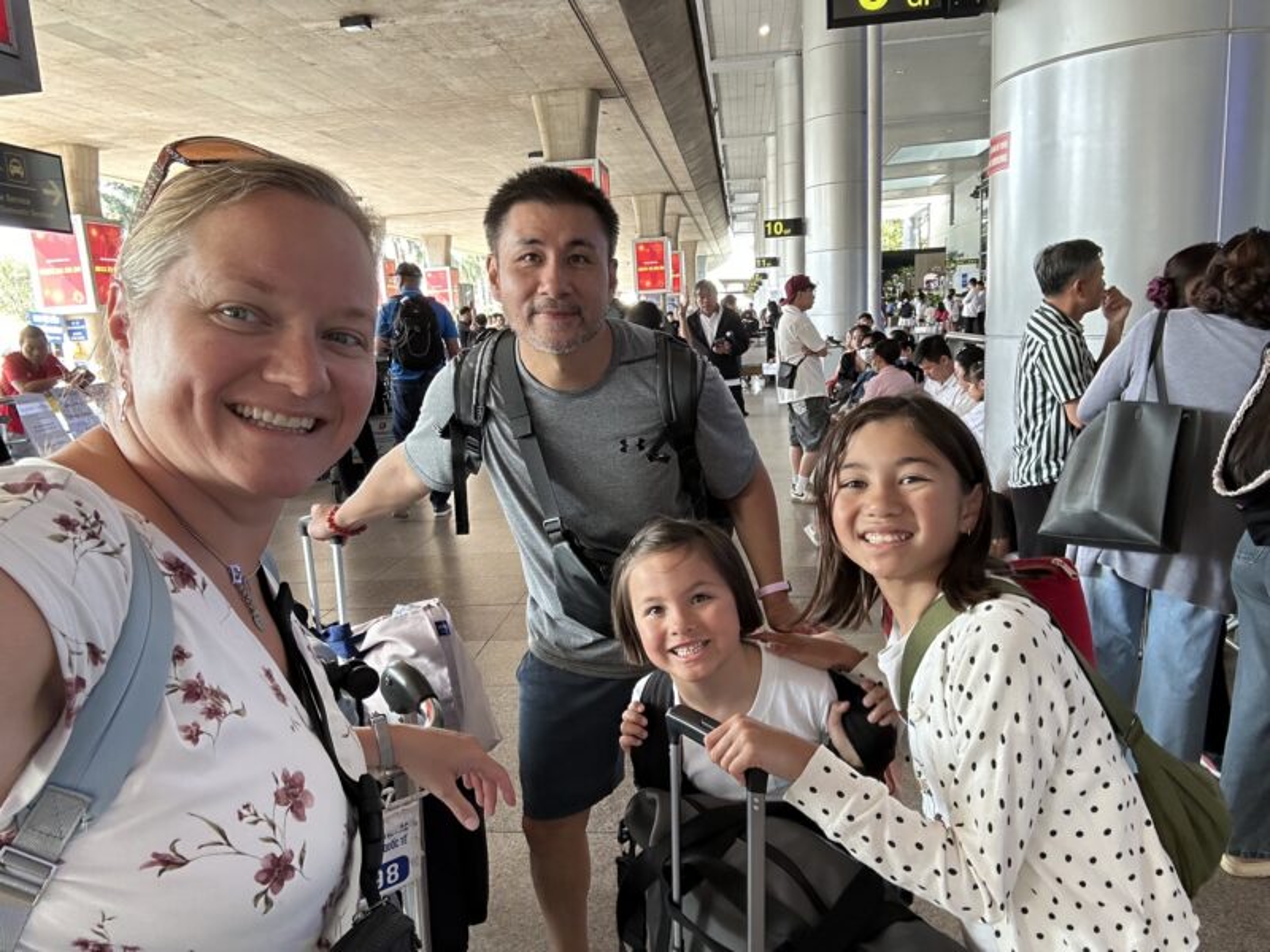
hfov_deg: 73.9
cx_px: 635
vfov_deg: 58.9
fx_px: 844
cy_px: 476
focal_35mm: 23
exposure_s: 1/60
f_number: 1.9
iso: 125
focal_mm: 2.69
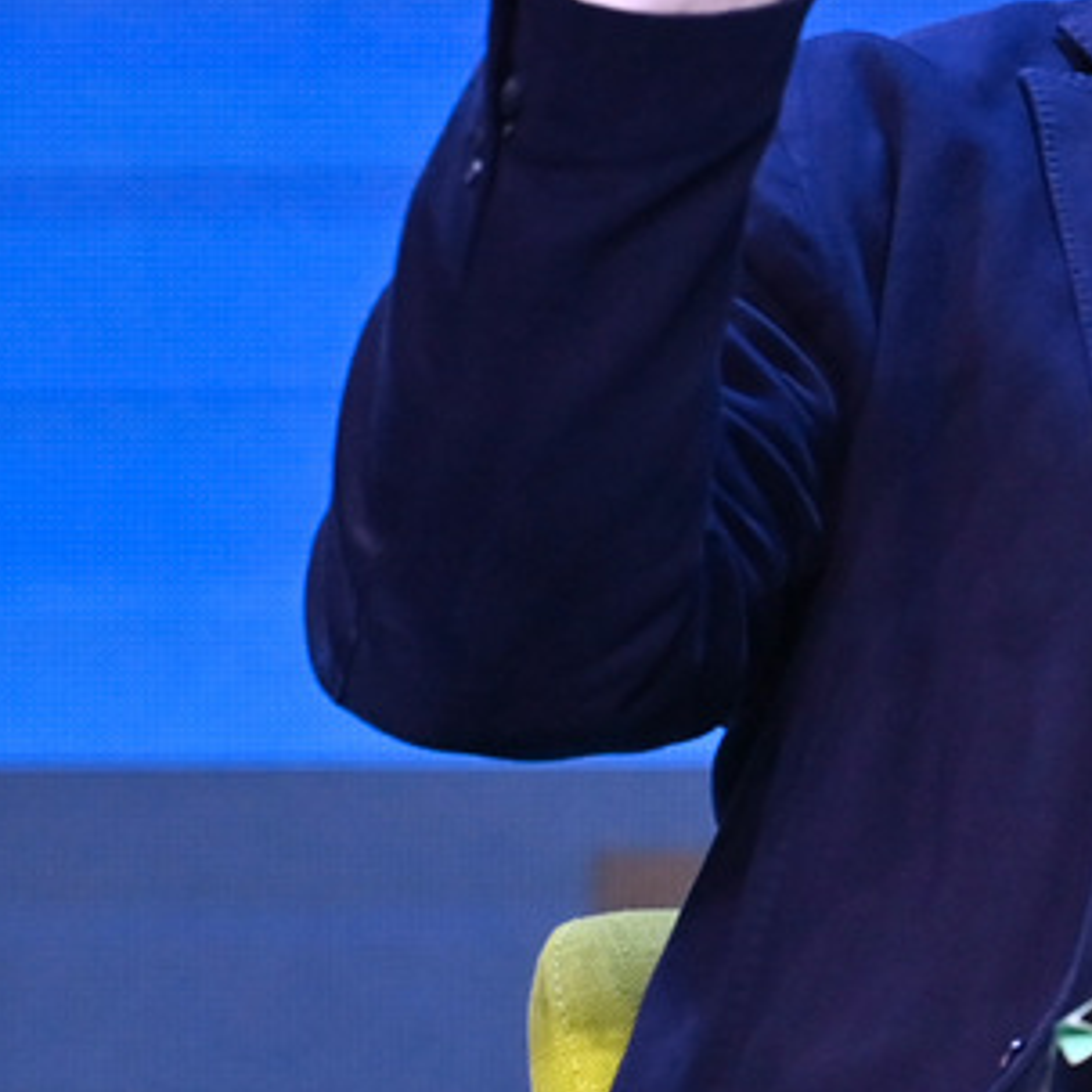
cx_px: 973
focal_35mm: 784
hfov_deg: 2.2
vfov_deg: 2.2
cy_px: 366
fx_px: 27981
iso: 1250
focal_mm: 200
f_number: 3.5
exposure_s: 1/500
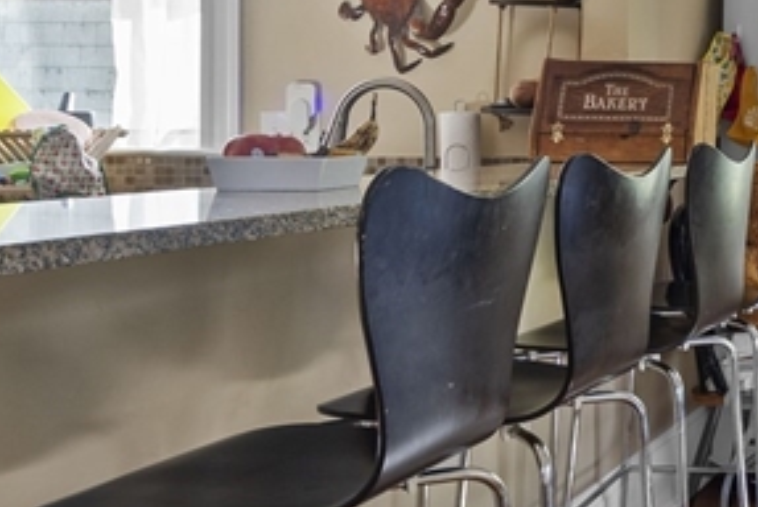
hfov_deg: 26.6
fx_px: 1201
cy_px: 112
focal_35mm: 57
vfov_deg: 23.5
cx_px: 1099
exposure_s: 1/8
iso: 320
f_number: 7.1
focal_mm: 16
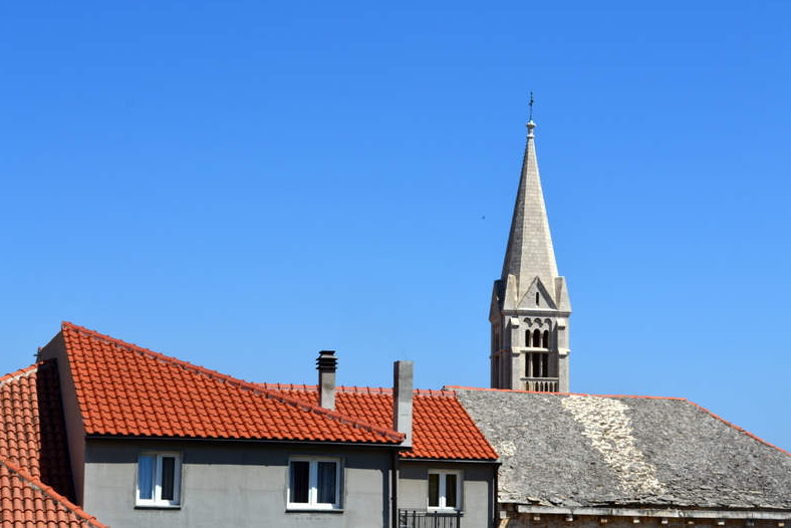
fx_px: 1473
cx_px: 397
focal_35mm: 67
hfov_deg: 30.1
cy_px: 263
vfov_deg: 20.3
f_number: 11
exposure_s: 1/500
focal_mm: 44
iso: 250
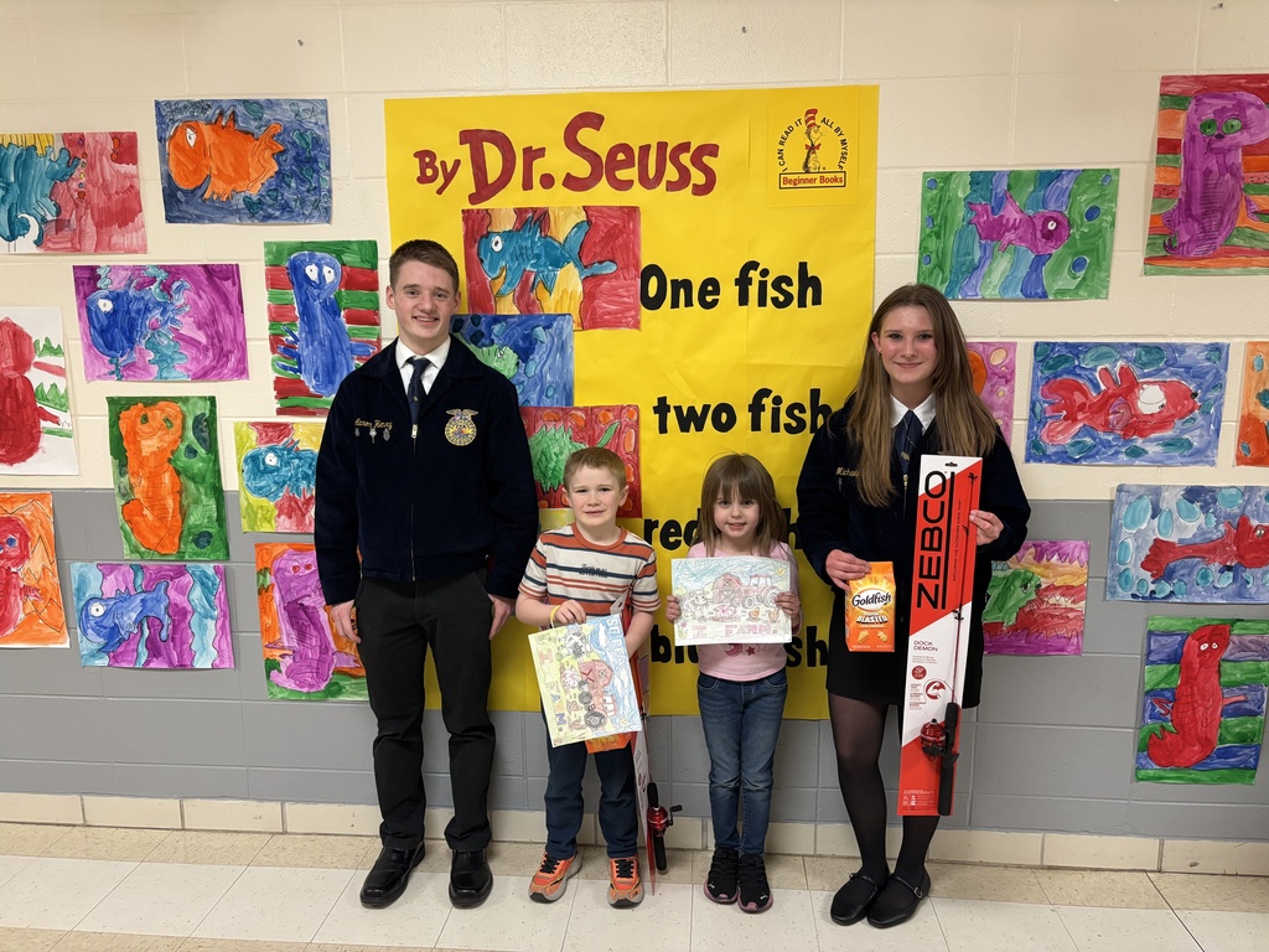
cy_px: 476
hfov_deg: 67.3
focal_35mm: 26
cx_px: 634
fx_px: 953
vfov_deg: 53.1
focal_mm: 5.96
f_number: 1.6
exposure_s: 1/60
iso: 200
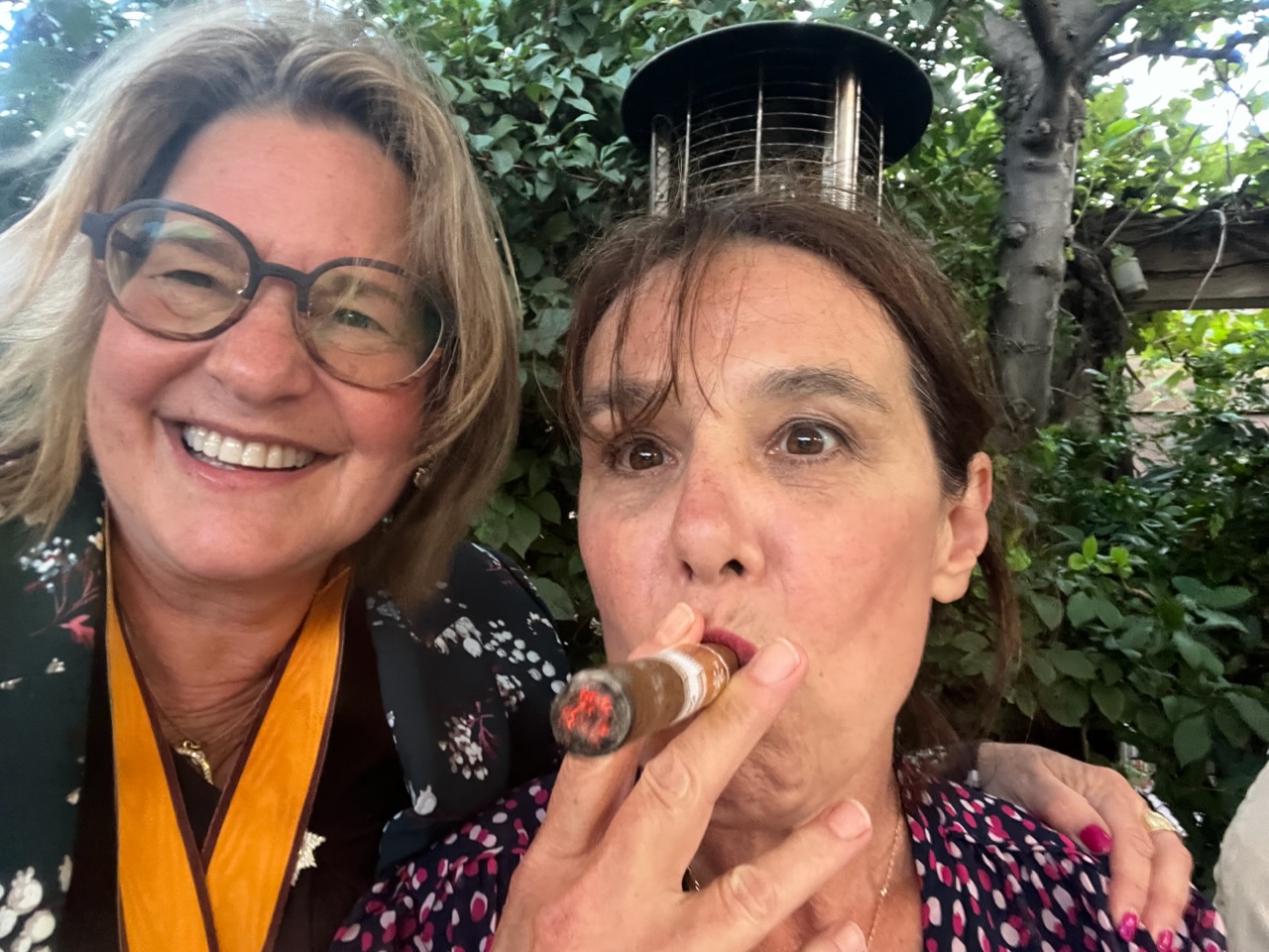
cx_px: 634
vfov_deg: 58.9
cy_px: 476
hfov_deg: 73.9
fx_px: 843
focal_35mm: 23
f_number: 2.2
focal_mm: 2.71
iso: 400
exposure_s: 1/17
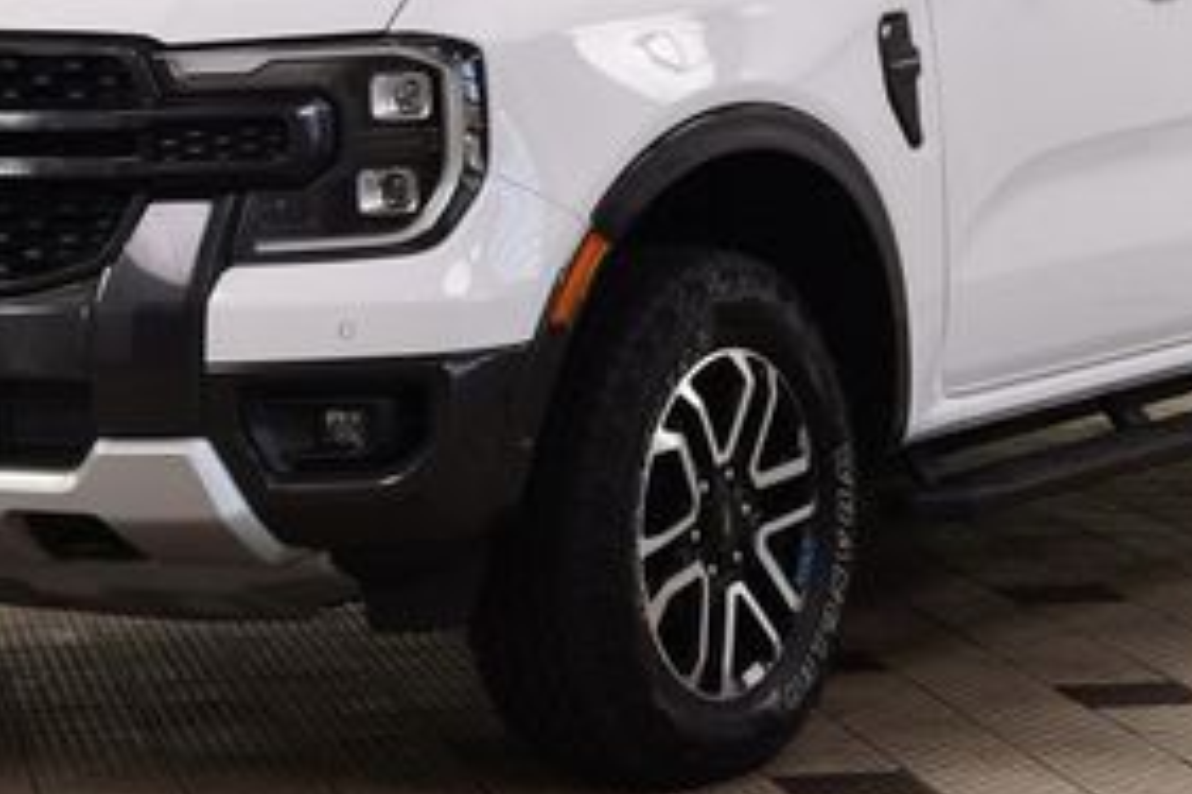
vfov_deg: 10.4
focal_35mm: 130
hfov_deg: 15.8
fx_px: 4302
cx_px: 573
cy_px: -49
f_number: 7.1
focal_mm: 38
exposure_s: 1/30
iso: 400
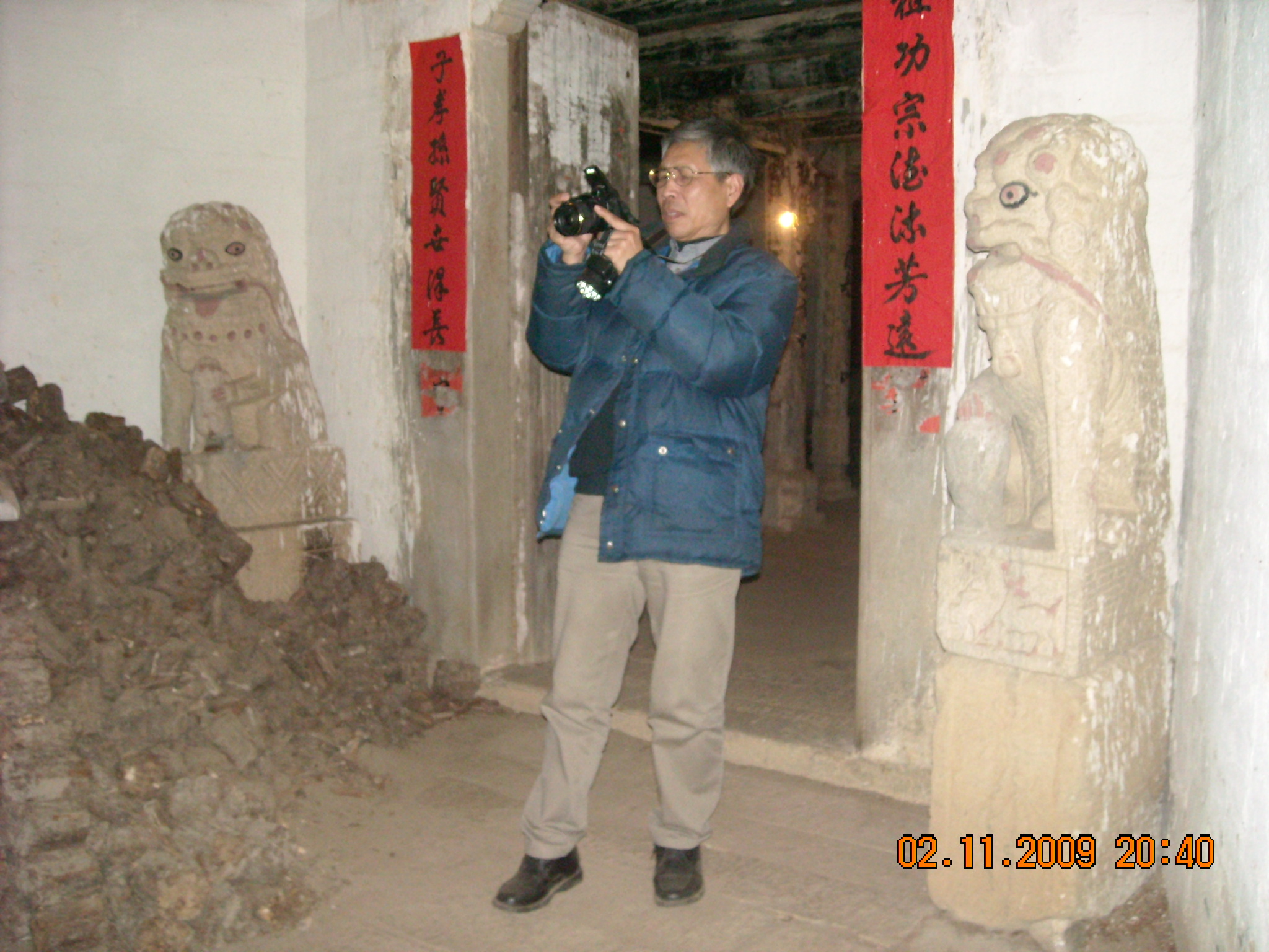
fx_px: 1283
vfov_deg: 40.7
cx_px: 634
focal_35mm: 35
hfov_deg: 52.6
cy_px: 476
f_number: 2.8
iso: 590
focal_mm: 5.7
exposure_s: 1/60
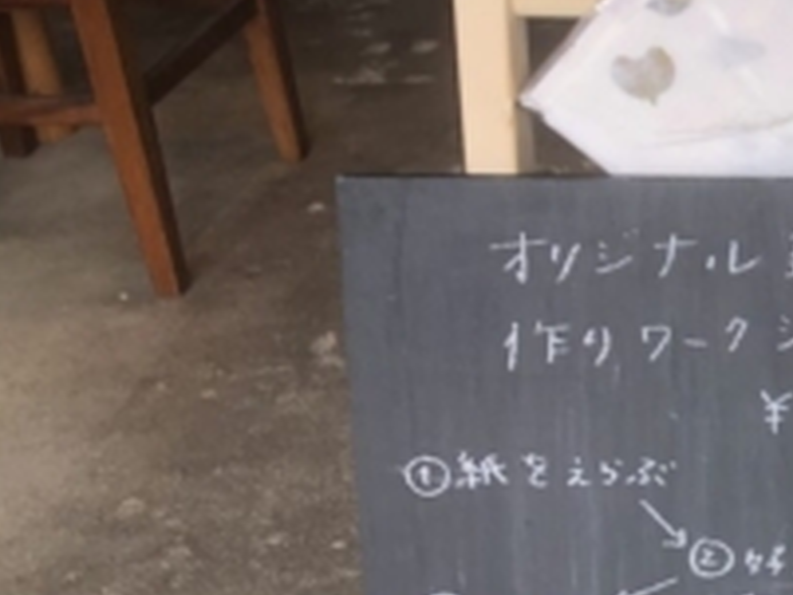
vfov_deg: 16.6
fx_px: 2040
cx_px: 1164
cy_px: 276
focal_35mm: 89
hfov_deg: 19.4
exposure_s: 1/120
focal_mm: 3.99
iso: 32
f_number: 1.8
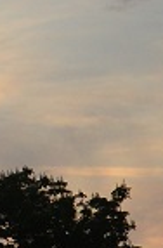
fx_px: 1584
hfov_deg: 5.8
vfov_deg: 8.8
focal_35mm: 231
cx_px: -153
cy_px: -51
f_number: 6.3
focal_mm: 22
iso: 800
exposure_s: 1/500
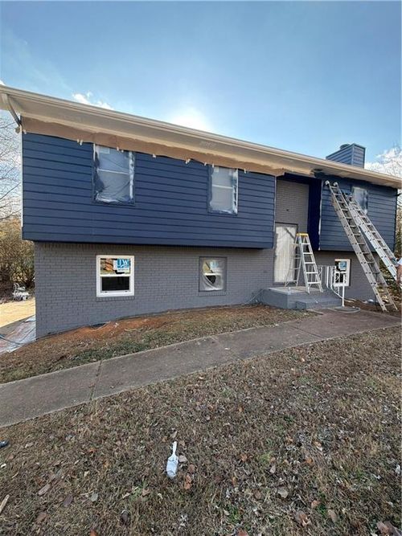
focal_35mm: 14
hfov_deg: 85.7
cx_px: 201
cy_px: 268
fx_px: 217
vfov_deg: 102.1
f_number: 2.2
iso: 50
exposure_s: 1/342
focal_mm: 2.22
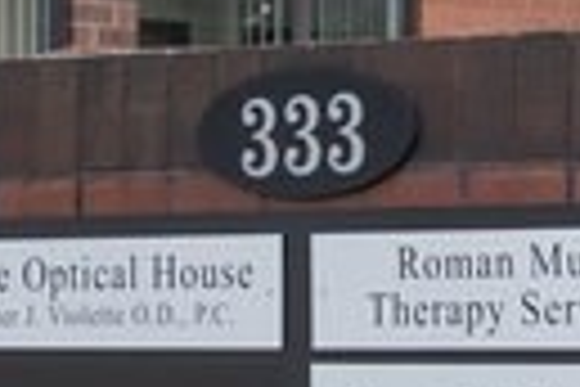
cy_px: 236
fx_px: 2932
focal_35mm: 182
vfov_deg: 7.5
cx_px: 1124
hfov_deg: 10.5
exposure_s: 1/50
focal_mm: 24
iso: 200
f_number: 8
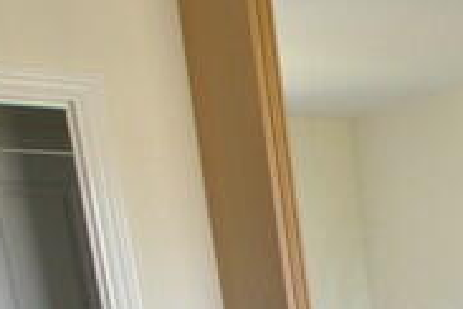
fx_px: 1080
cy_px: 680
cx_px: 832
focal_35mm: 84
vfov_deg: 13.2
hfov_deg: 18.7
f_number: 3.5
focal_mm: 10
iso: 320
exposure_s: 1/30
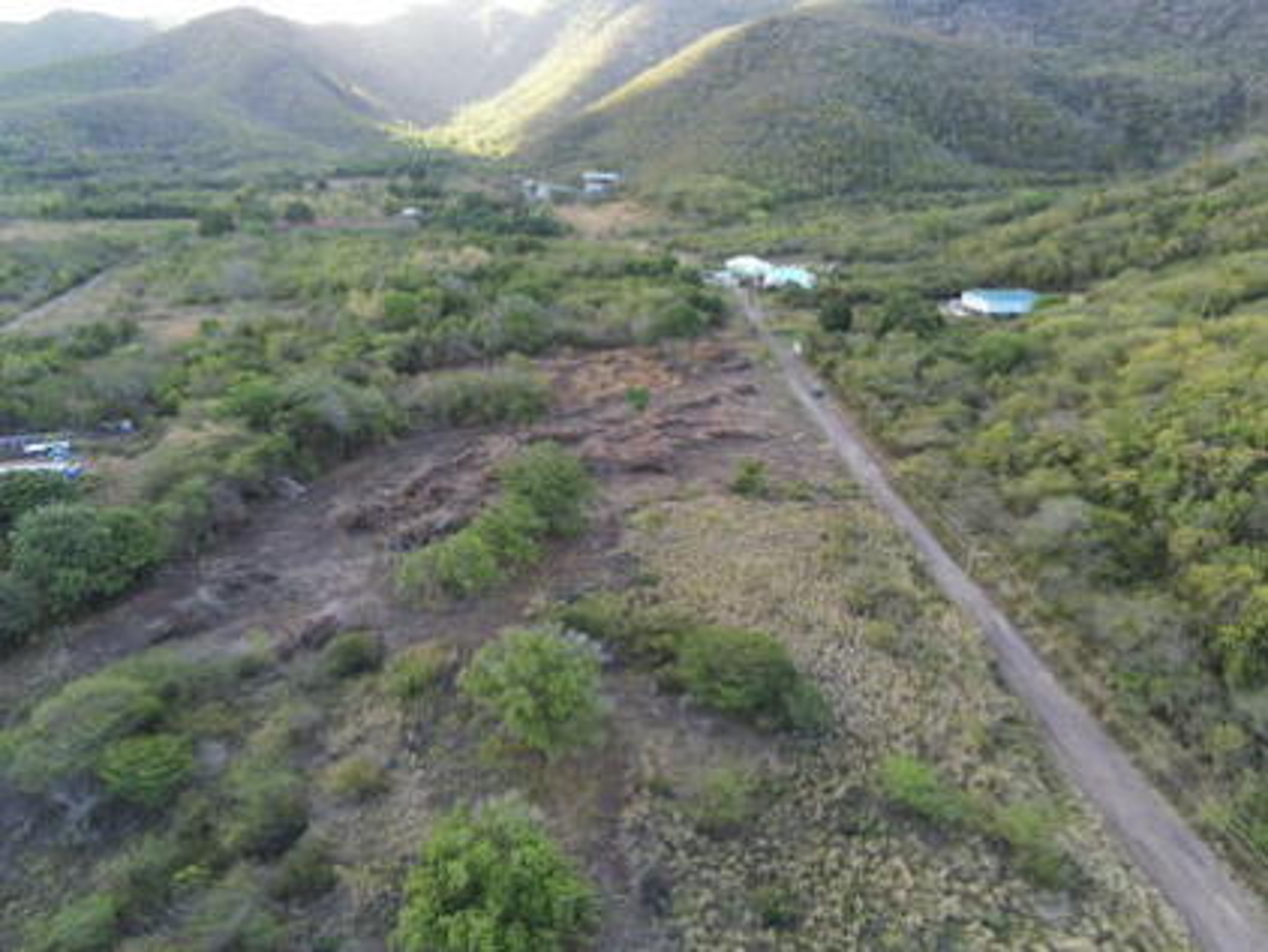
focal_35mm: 23
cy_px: 476
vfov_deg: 58.9
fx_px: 843
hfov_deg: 73.9
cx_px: 634
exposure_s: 1/240
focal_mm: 4
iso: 163
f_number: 2.4
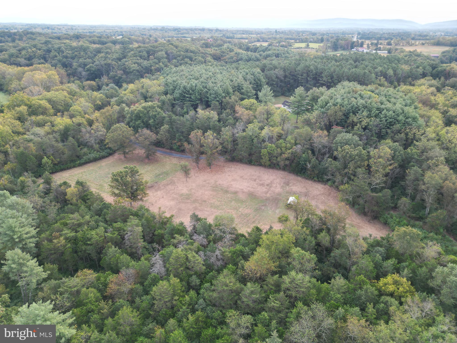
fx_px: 317
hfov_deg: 71.6
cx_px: 228
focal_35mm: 24
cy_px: 172
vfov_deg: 56.8
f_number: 1.7
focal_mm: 6.72
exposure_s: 1/500
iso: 140
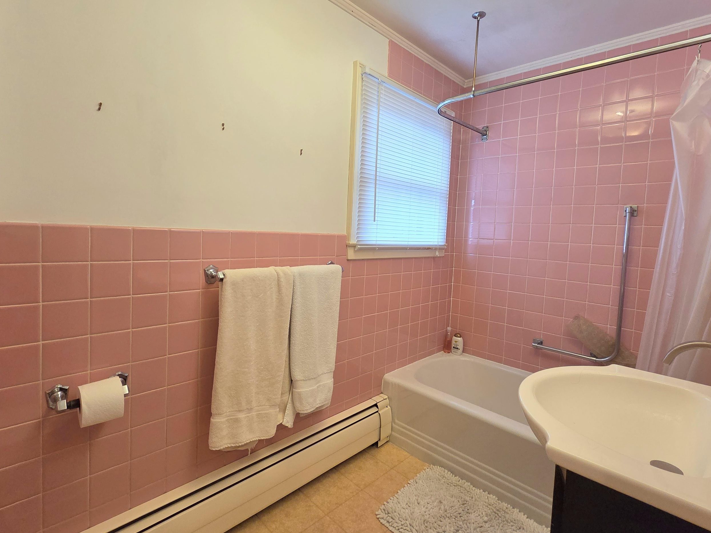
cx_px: 356
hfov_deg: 94.5
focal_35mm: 16
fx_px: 329
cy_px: 255
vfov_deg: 78.1
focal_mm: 2.2
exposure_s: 1/120
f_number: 2.2
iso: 250
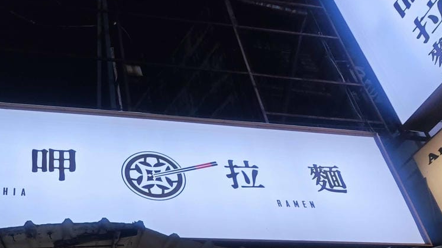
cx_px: 123
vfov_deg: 31.8
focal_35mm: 28
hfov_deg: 64.7
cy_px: 322
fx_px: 328
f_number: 1.8
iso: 64
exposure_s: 1/120
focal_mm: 2.03
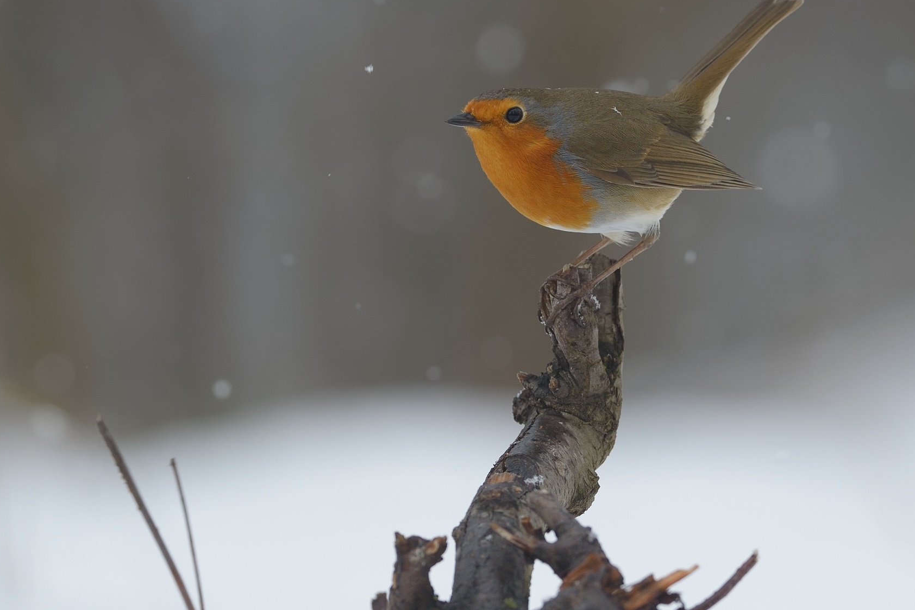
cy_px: 315
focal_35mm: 855
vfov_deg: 1.6
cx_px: 435
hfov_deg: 2.4
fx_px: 21732
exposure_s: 1/800
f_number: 5.6
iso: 800
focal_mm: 600
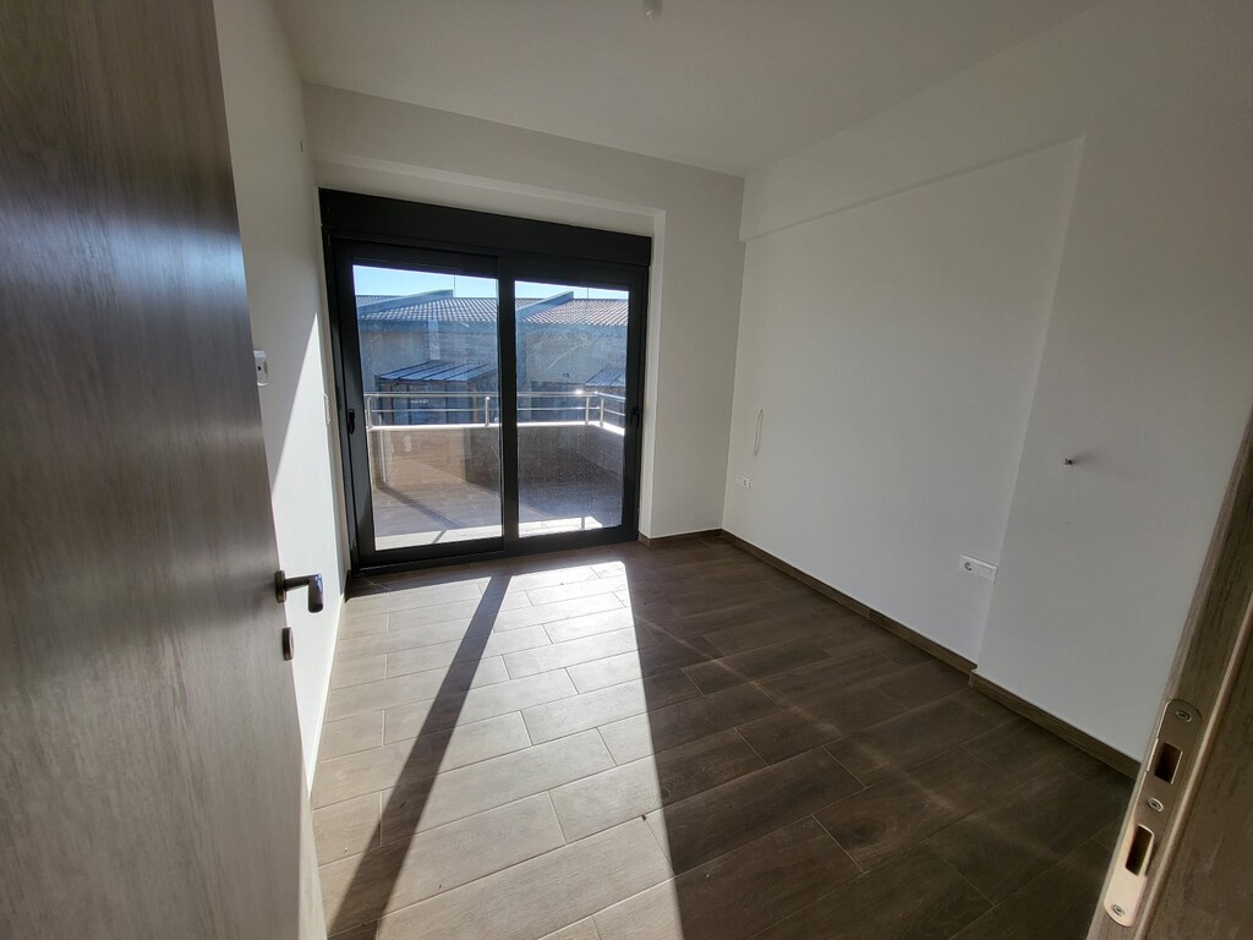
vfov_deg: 89.9
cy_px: 470
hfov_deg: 106.2
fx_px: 471
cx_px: 626
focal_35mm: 13
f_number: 2.2
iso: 32
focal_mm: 1.74
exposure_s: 1/477
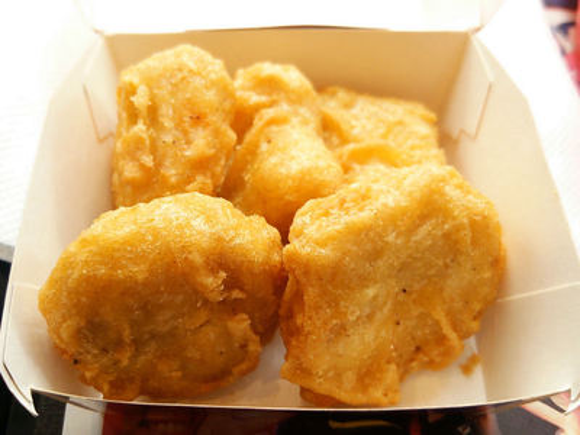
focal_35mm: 30
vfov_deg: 46.8
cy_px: 218
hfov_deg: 60.0
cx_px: 290
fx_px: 503
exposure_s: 1/80
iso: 40
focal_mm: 4.06
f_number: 1.94
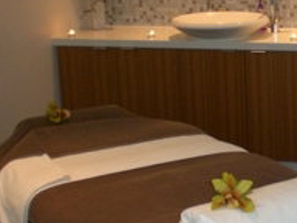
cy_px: 110
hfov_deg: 20.9
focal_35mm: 89
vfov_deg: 16.6
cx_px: 326
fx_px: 764
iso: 200
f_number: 3.1
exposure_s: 1/30
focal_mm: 6.3
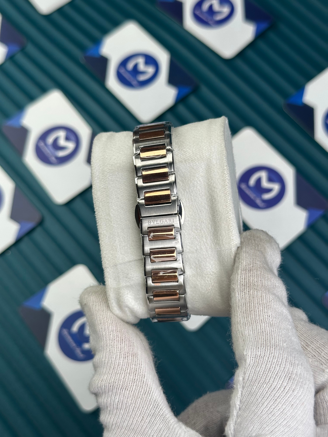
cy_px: 218
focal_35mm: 48
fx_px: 606
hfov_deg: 30.3
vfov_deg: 39.7
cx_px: 164
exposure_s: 1/1009
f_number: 1.78
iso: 64
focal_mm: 6.86
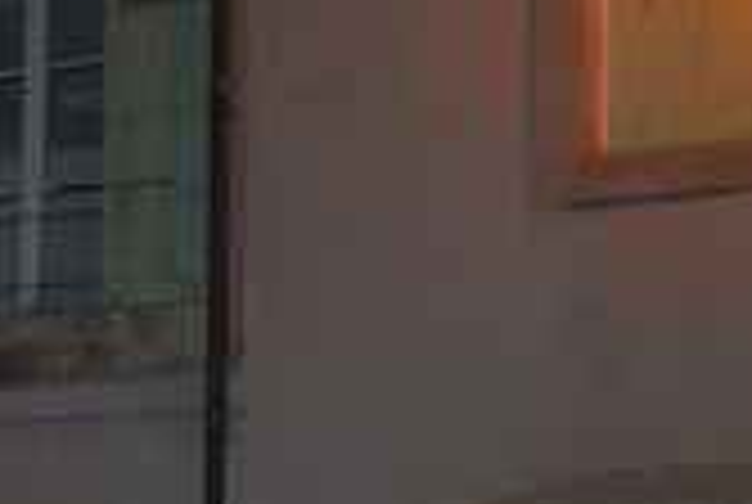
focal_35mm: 115
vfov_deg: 11.2
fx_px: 2406
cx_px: -329
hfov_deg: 16.4
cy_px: 889
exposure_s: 1/60
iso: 320
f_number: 3.8
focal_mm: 20
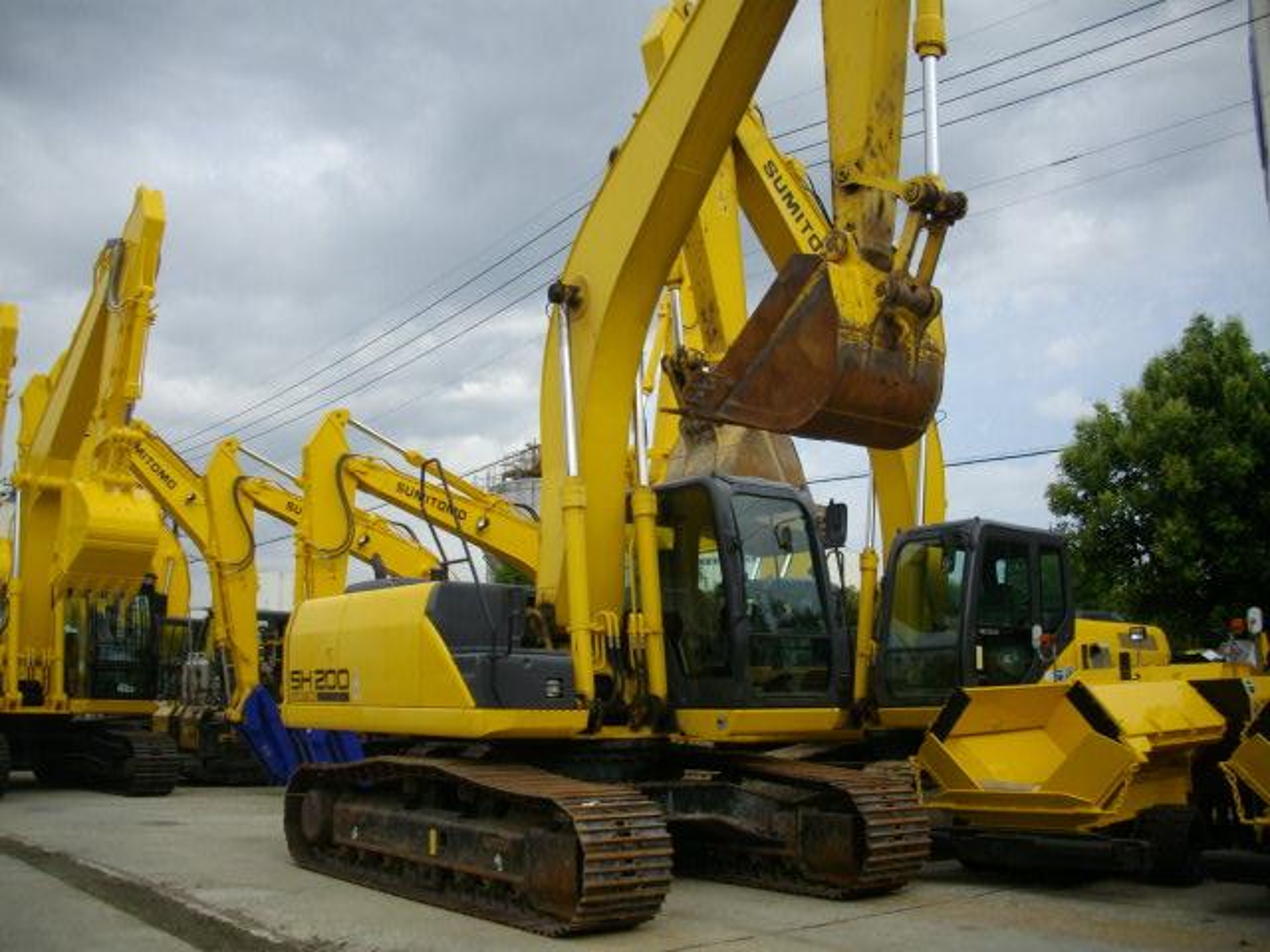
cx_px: 635
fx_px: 1357
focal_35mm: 37
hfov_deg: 50.1
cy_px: 476
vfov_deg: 38.7
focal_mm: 6.2
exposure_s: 1/400
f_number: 5.6
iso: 100
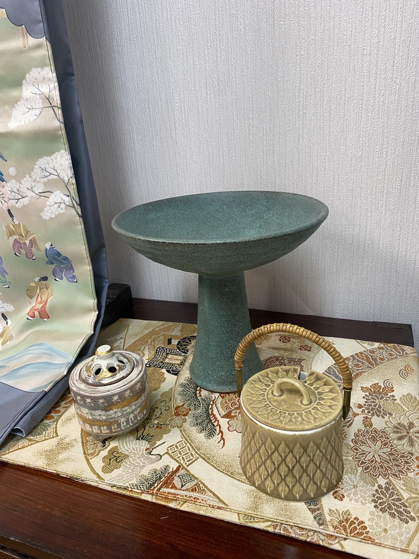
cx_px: 210
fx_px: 420
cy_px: 280
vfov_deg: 67.3
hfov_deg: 53.1
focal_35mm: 26
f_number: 1.8
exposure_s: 1/50
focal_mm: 4.25
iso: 125
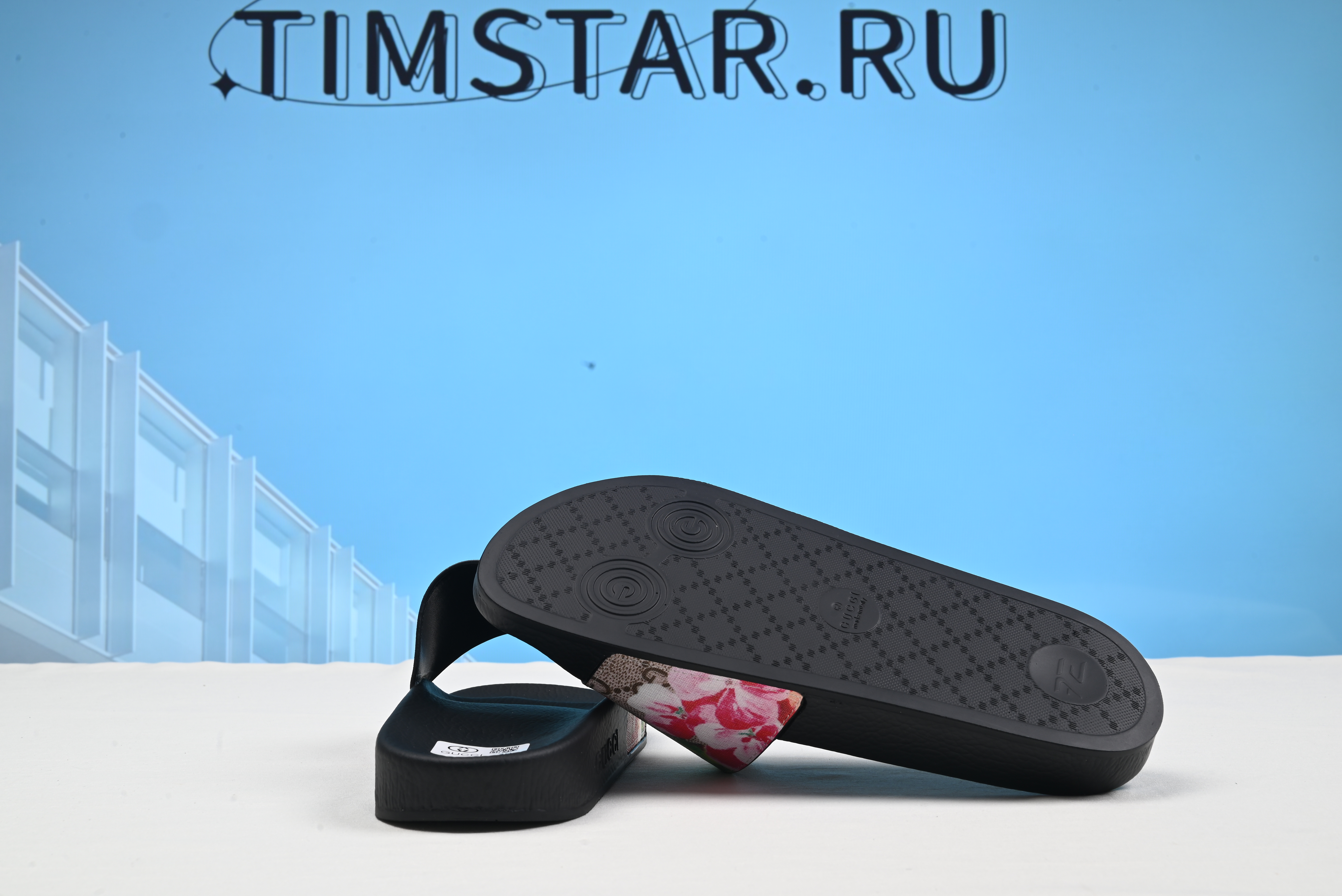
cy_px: 448
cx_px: 671
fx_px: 1492
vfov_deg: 33.4
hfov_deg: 48.4
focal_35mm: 40
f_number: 16
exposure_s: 1/2.5
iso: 100
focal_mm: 40
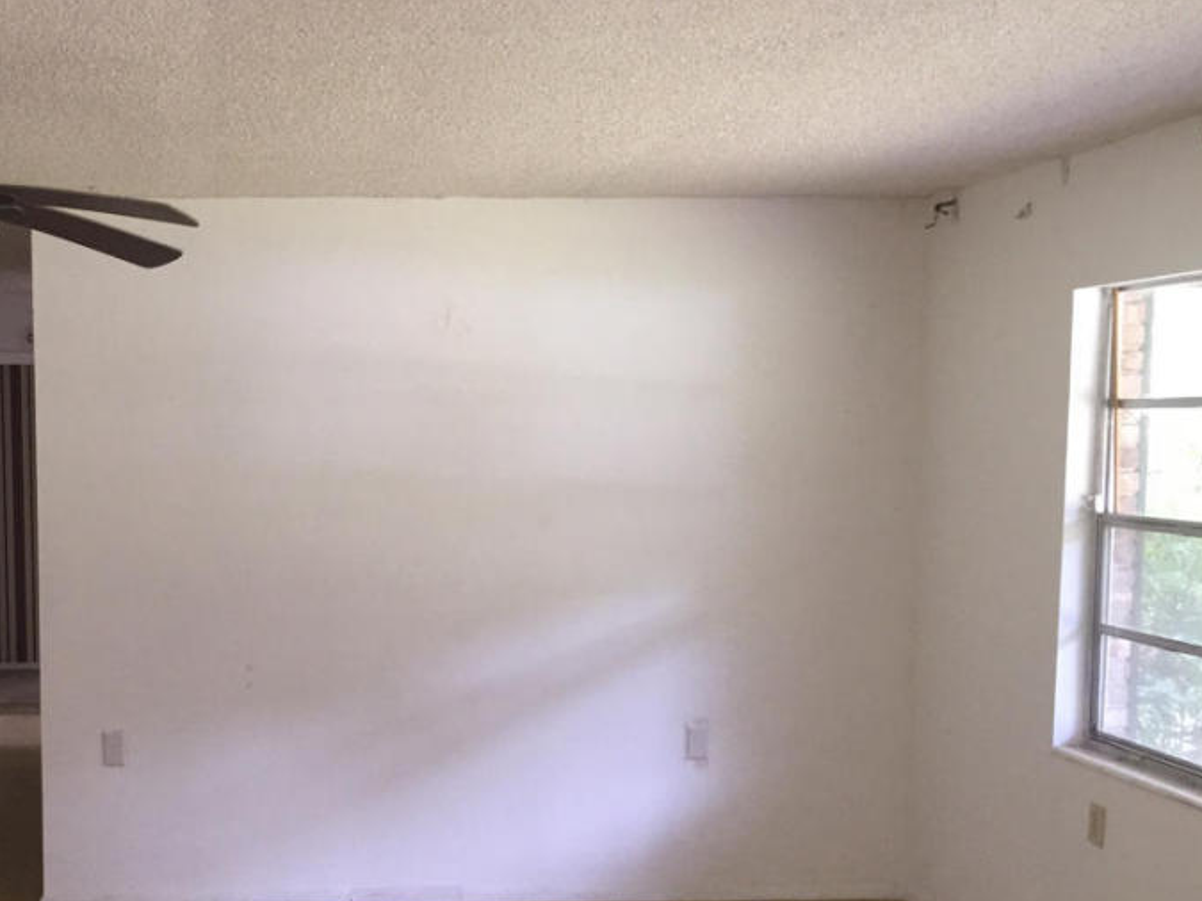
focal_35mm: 44
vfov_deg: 32.7
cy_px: 579
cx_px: 310
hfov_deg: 41.8
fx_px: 1528
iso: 200
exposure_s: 1/30
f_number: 2.2
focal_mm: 4.15
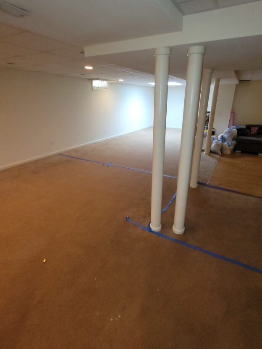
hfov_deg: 77.7
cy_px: 173
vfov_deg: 94.5
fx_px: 161
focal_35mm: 16
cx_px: 148
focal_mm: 2.2
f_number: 2.2
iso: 320
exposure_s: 1/40
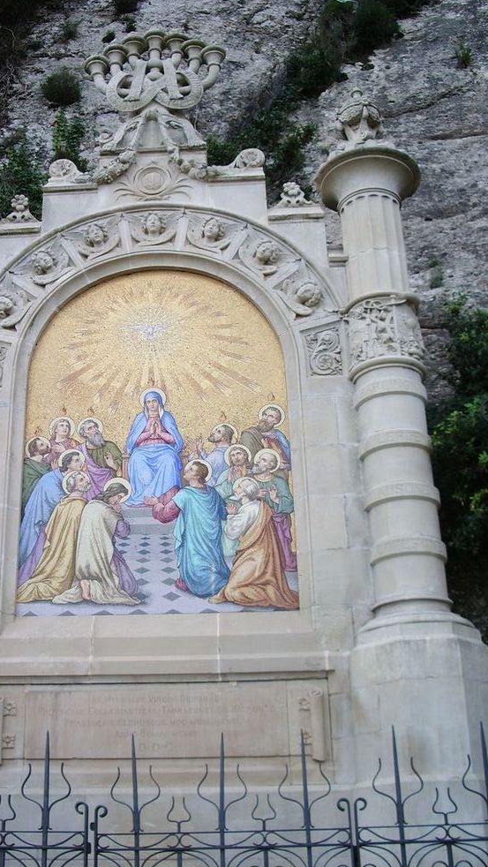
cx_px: 162
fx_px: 1034
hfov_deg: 26.4
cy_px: 434
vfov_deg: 45.5
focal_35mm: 45
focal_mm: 6.8
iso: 50
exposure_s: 1/200
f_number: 2.8
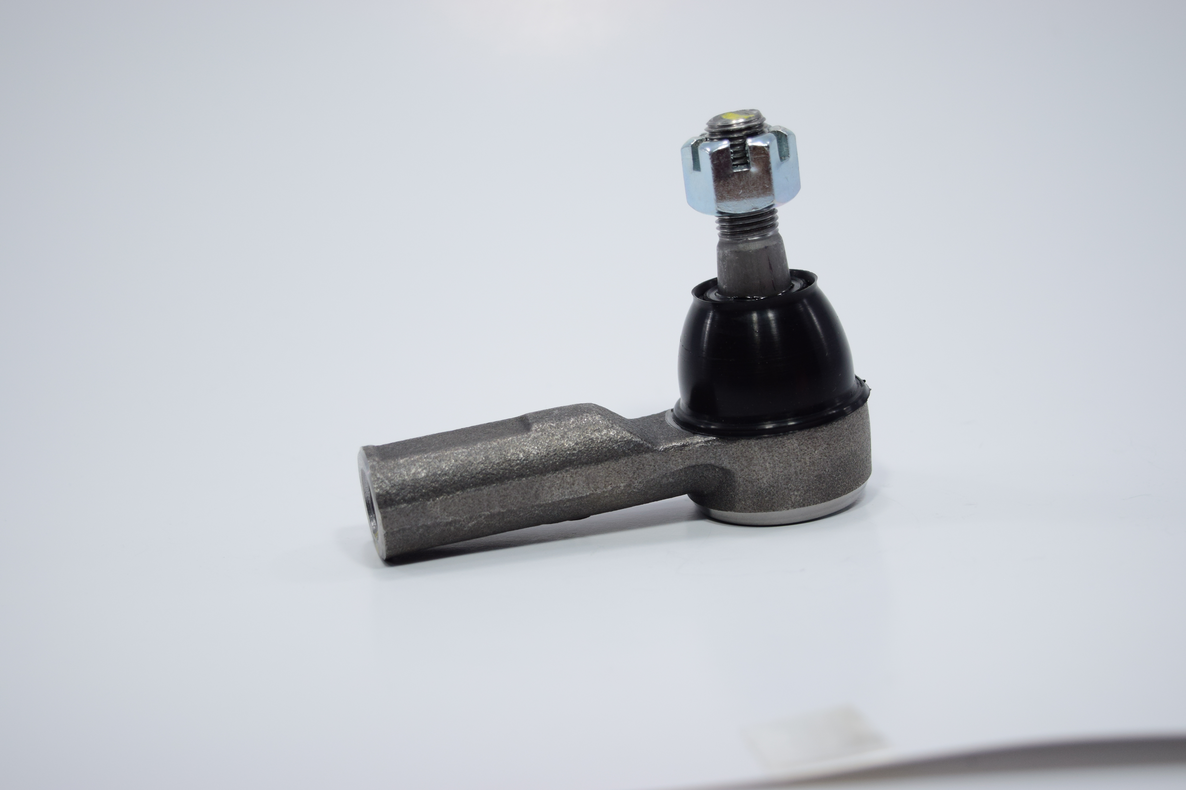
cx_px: 593
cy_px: 395
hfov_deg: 33.4
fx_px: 1977
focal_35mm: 60
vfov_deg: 22.6
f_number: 5
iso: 400
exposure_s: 1/200
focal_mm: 40
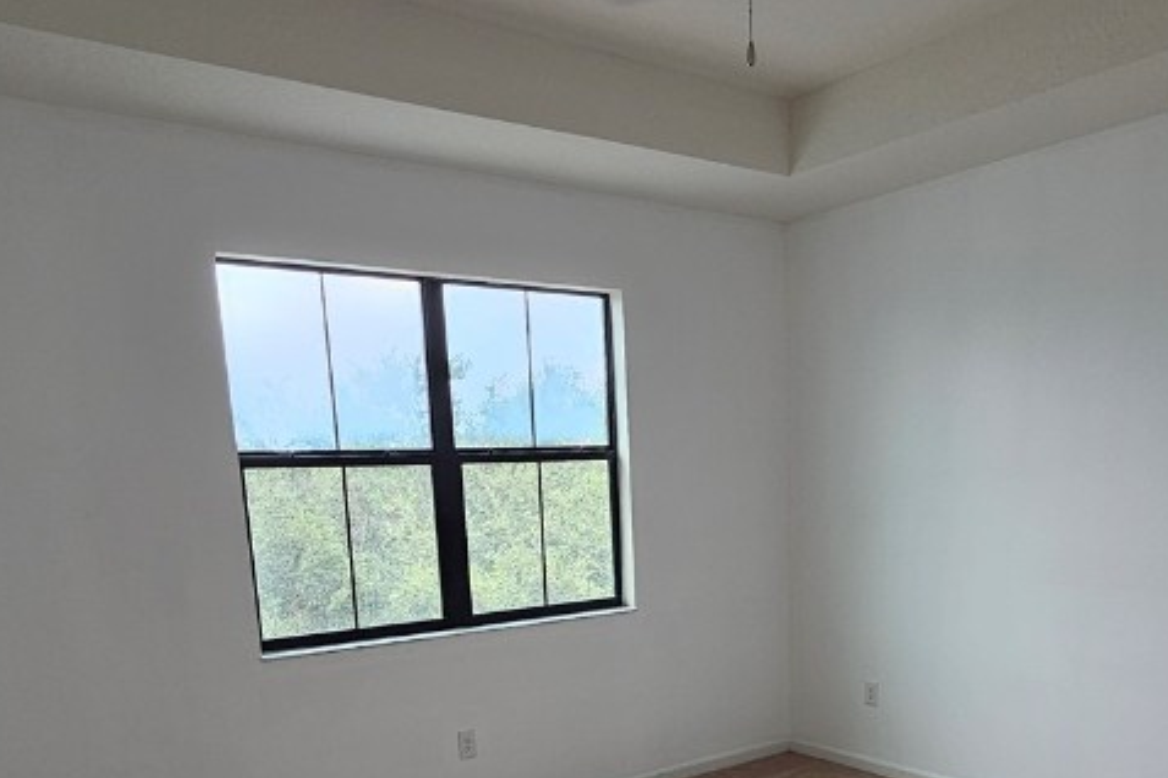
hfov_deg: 63.5
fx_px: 941
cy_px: 683
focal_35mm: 29
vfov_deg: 41.8
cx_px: 654
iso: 80
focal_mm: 2.2
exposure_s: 1/120
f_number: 2.2
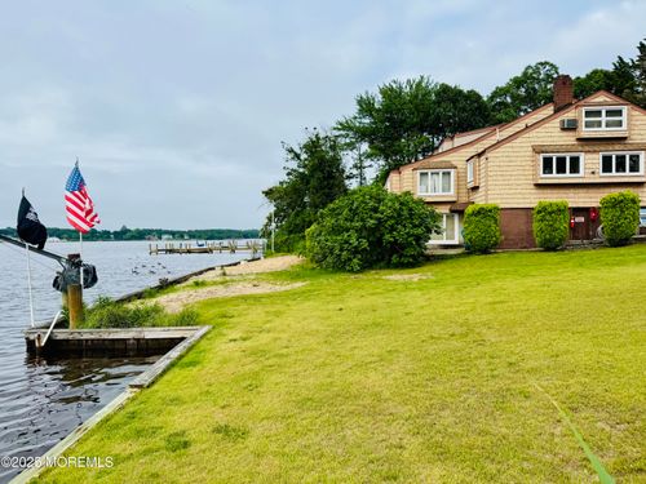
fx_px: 448
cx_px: 323
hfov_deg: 71.6
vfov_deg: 56.8
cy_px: 242
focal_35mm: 24
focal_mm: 6.76
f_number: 1.78
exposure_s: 1/3096
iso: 80
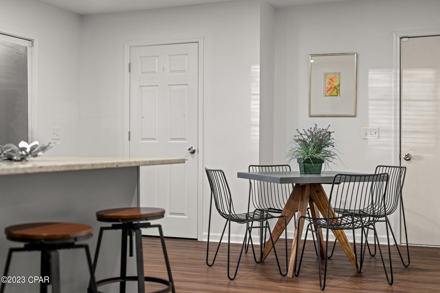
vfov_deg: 27.0
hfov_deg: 39.6
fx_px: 611
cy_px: 146
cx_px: 220
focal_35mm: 50
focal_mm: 50
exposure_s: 1/15
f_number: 2
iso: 500
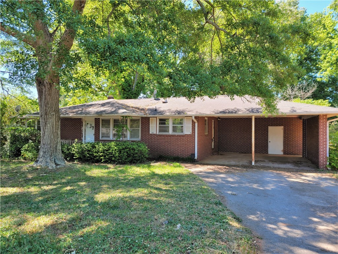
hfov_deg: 71.6
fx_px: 234
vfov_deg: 56.8
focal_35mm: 24
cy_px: 127
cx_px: 169
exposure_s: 1/120
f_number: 1.8
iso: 20
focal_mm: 6.7
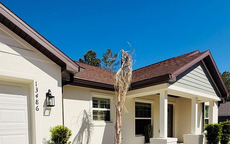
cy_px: 131
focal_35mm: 27
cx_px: 114
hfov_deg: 68.4
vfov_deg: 42.1
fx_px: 169
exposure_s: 1/4762
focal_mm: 2.22
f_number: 2.2
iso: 50
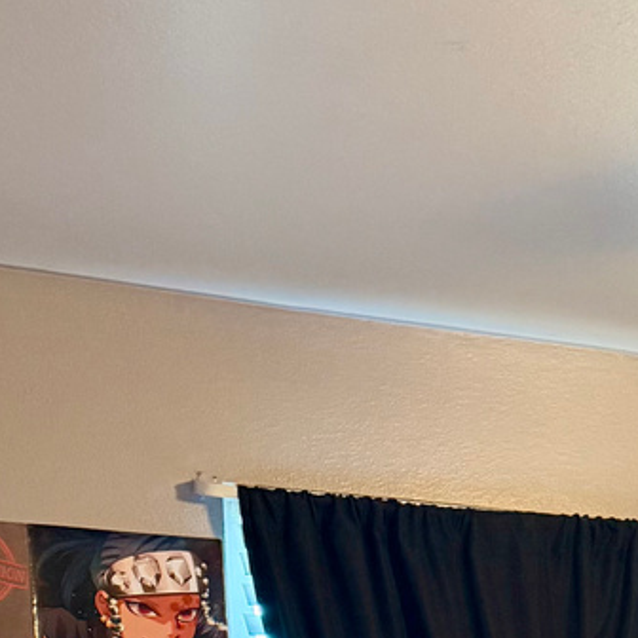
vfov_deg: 14.7
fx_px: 2023
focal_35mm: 97
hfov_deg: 16.5
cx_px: 921
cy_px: 1289
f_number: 1.78
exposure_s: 1/60
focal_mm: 6.76
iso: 320
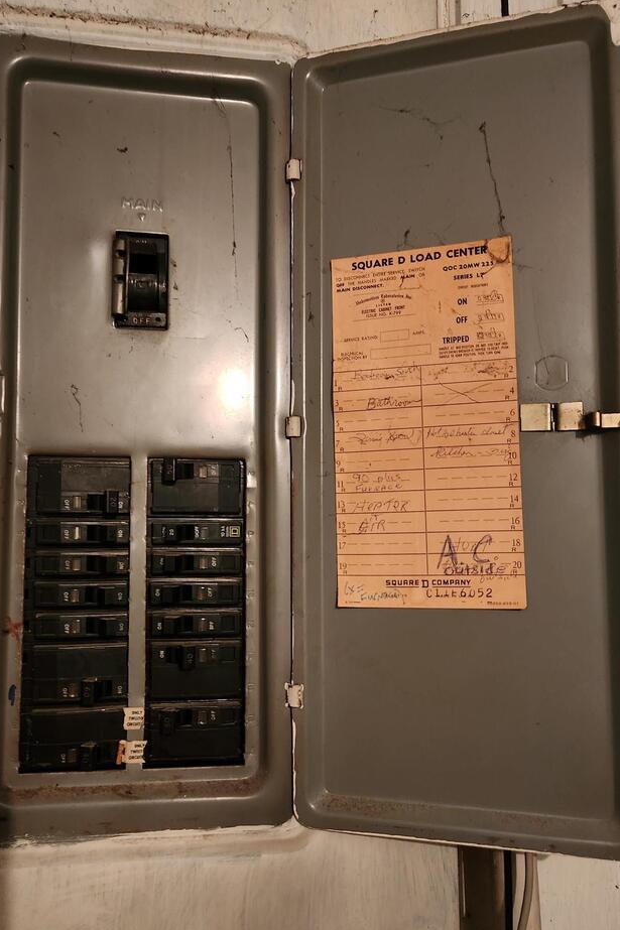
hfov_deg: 46.0
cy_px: 493
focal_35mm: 28
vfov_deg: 65.4
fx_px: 724
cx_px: 239
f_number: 1.8
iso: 500
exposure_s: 1/24
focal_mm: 5.4
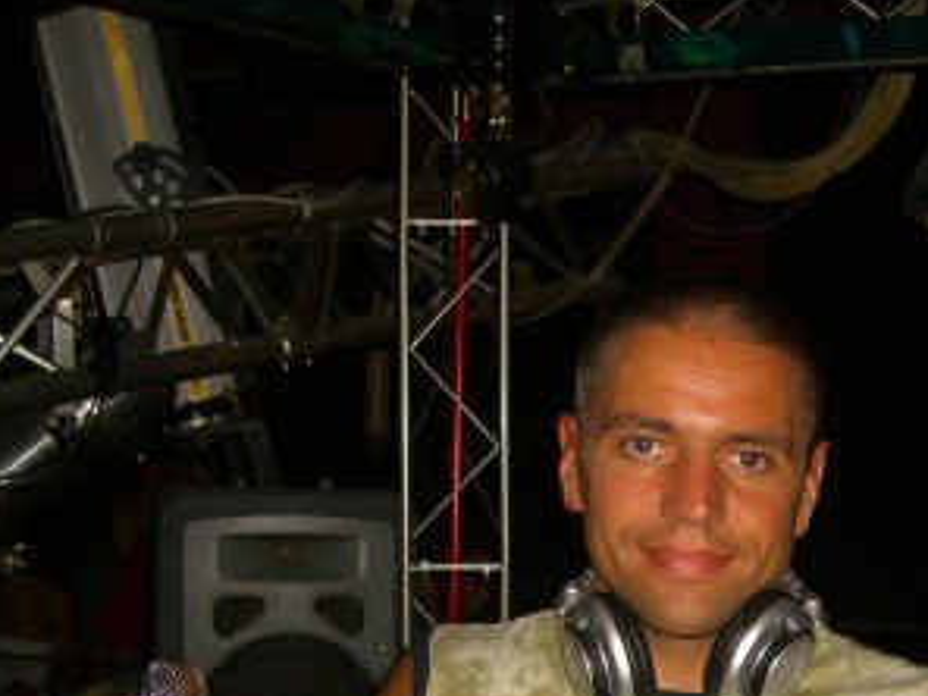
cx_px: 727
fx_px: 2064
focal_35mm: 77
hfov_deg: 25.0
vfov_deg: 18.8
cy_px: 646
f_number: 2.8
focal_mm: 7.9
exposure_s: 1/60
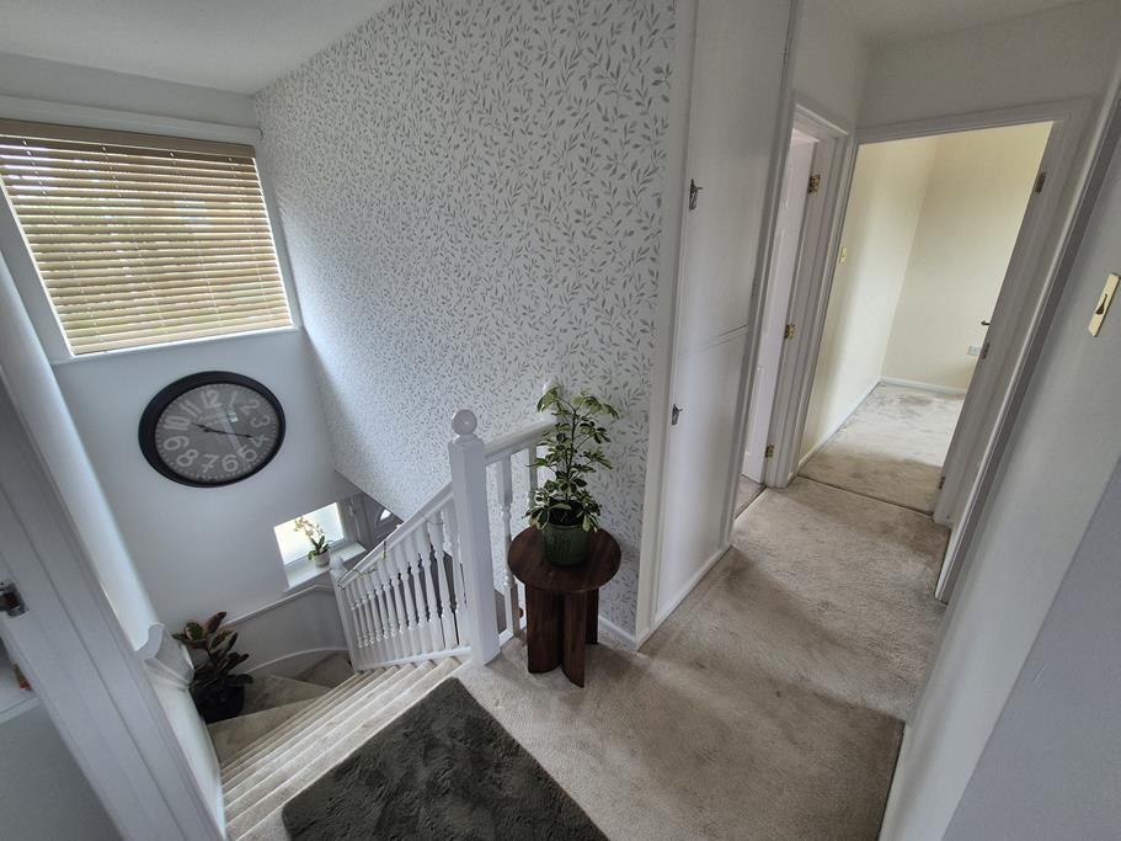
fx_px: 421
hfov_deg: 106.2
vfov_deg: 89.9
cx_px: 560
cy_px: 420
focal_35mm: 13
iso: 125
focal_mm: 2.2
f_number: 2.2
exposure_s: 1/50
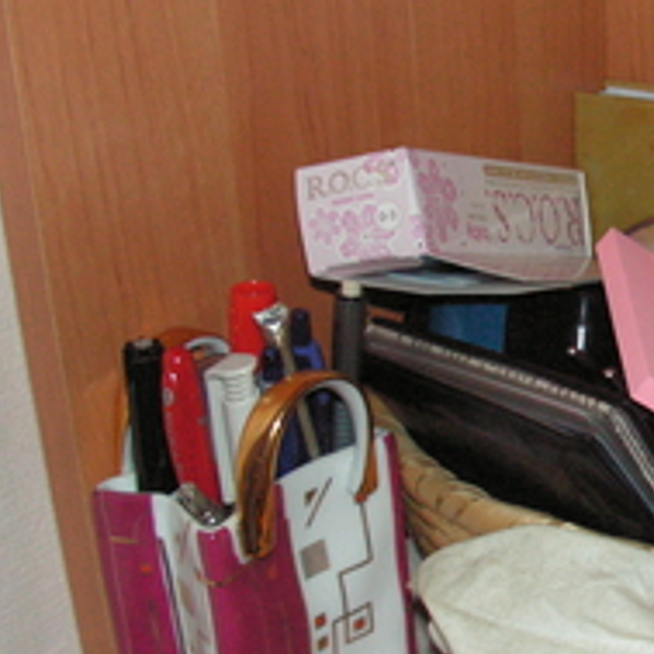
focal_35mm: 76
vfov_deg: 22.8
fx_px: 1624
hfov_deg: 21.8
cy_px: 356
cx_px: 678
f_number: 3.2
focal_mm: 6
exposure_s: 1/40
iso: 160
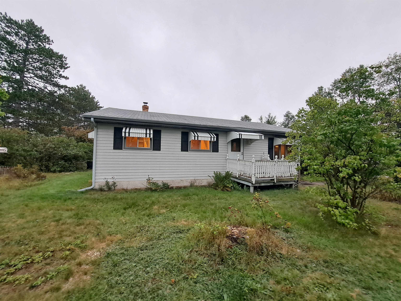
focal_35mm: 13
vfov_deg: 89.9
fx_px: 151
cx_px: 200
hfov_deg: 106.2
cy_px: 150
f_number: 2.2
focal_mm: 1.74
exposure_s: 1/40
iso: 80
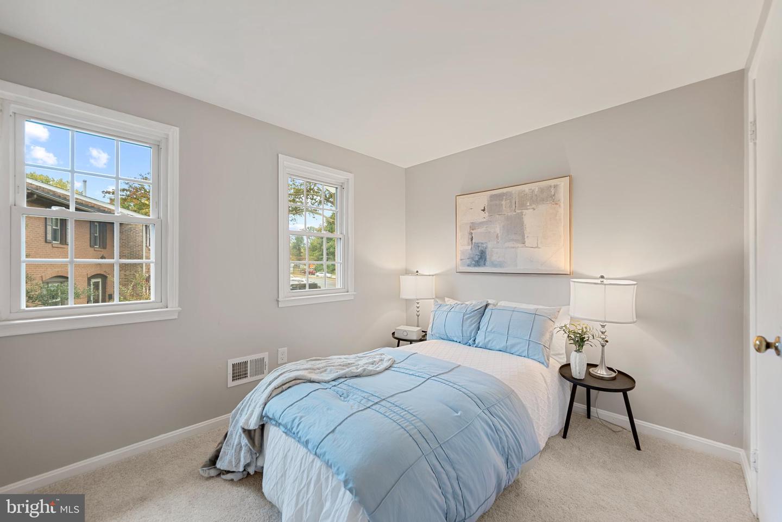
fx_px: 304
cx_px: 391
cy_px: 261
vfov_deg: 81.2
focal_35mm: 14
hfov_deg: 104.2
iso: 100
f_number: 4
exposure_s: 1/5
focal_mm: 14
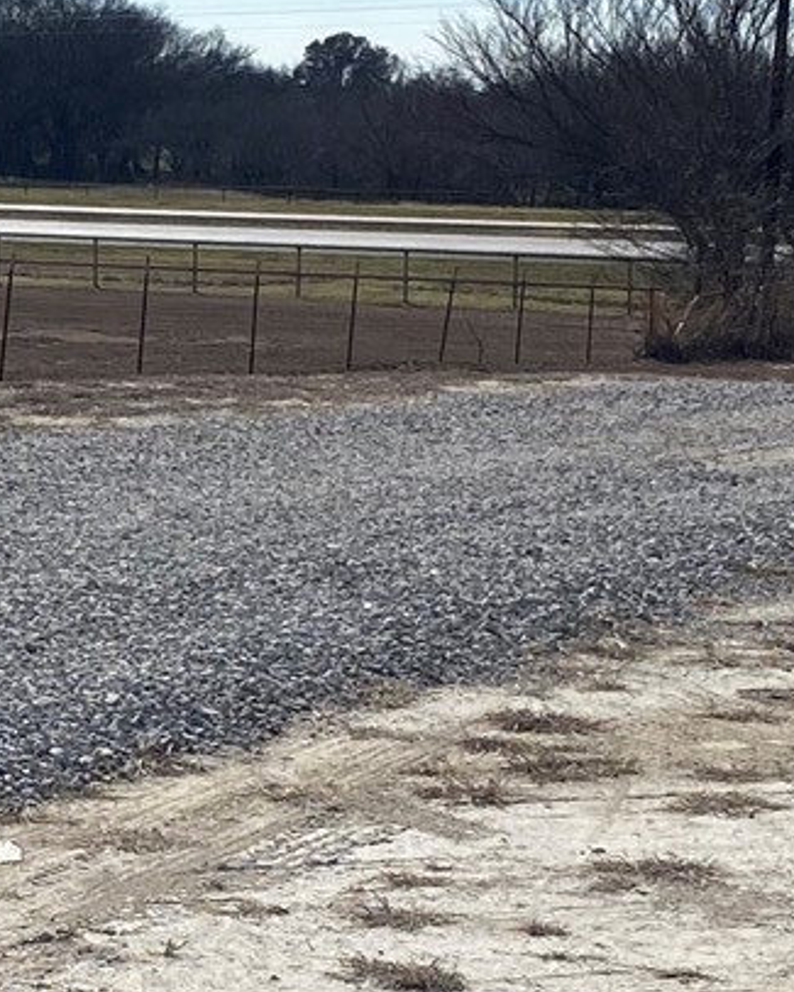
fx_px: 3758
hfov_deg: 11.7
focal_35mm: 128
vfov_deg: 15.0
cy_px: 435
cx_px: -266
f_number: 1.8
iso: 32
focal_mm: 4.25
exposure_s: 1/6757
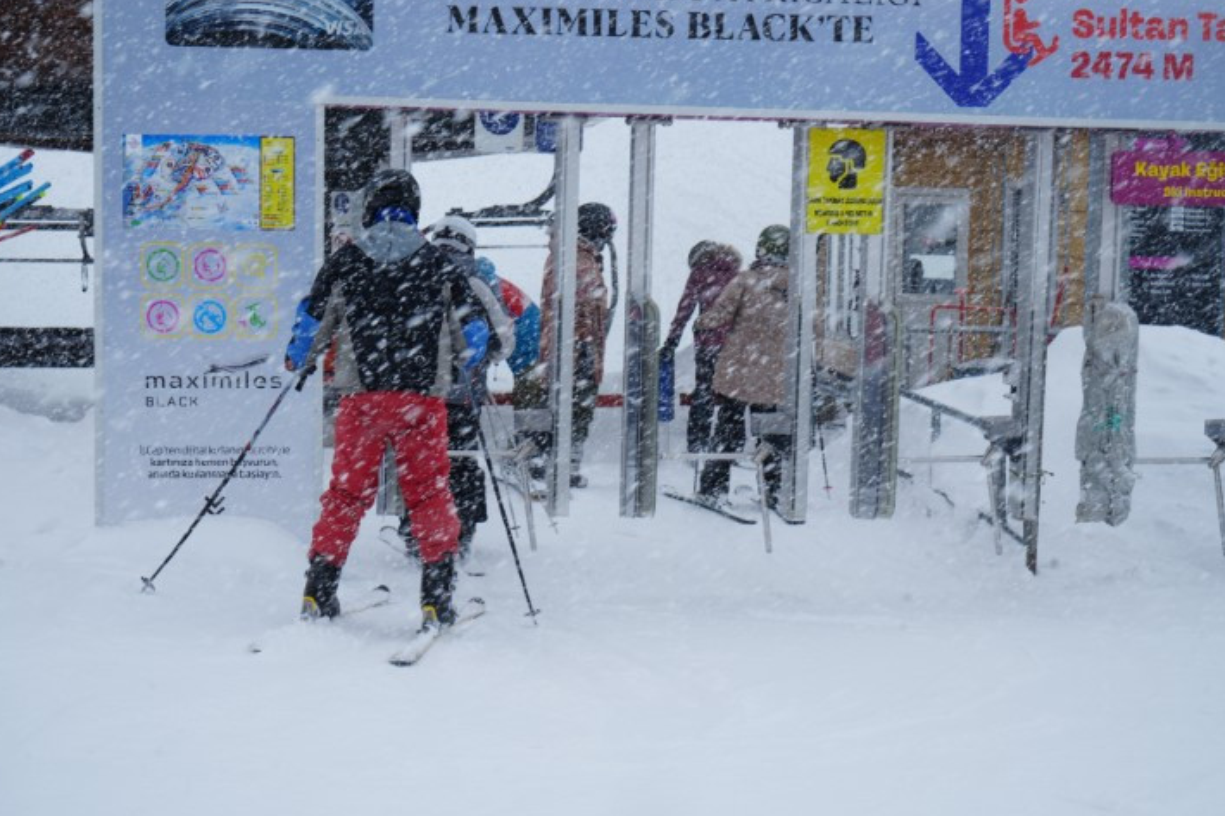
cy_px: 404
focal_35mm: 71
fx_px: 2415
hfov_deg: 28.5
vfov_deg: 19.2
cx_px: 609
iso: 100
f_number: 9
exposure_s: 1/160
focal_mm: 70
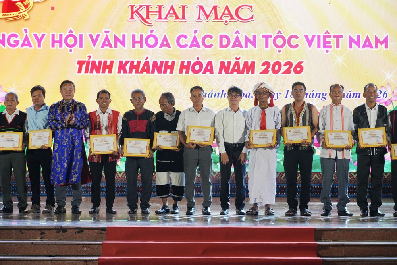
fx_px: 1141
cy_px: 132
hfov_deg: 19.7
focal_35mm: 104
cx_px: 198
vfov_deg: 13.2
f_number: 5.6
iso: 640
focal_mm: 69
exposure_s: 1/125
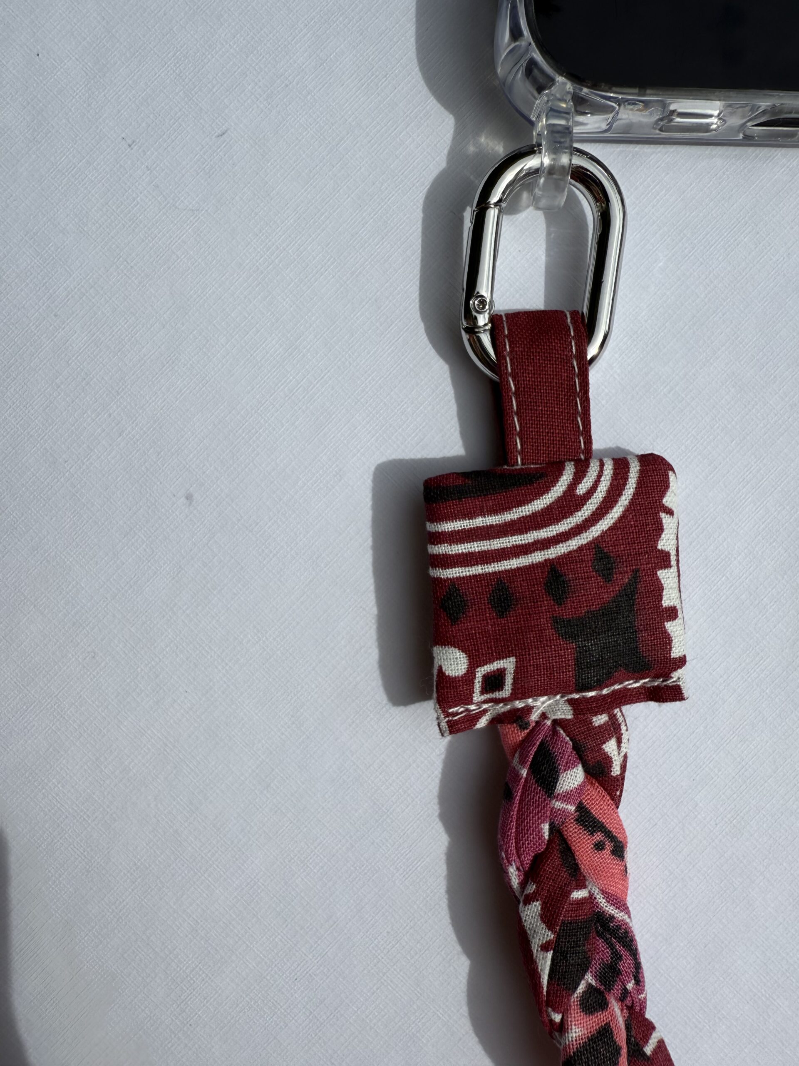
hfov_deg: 56.8
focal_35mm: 24
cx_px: 400
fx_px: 739
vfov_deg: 71.6
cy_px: 533
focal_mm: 2.22
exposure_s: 1/5848
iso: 50
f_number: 2.2
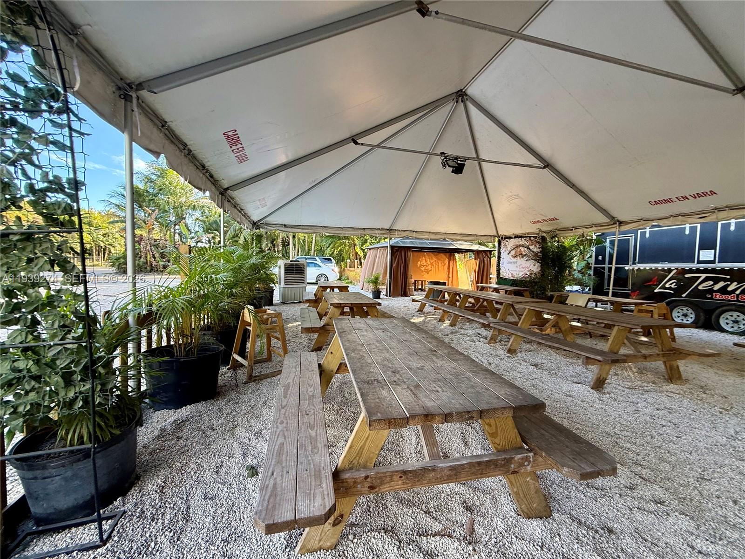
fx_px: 301
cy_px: 280
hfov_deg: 102.1
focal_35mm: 14
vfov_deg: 85.7
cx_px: 372
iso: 80
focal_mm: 2.22
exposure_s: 1/99
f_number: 2.2
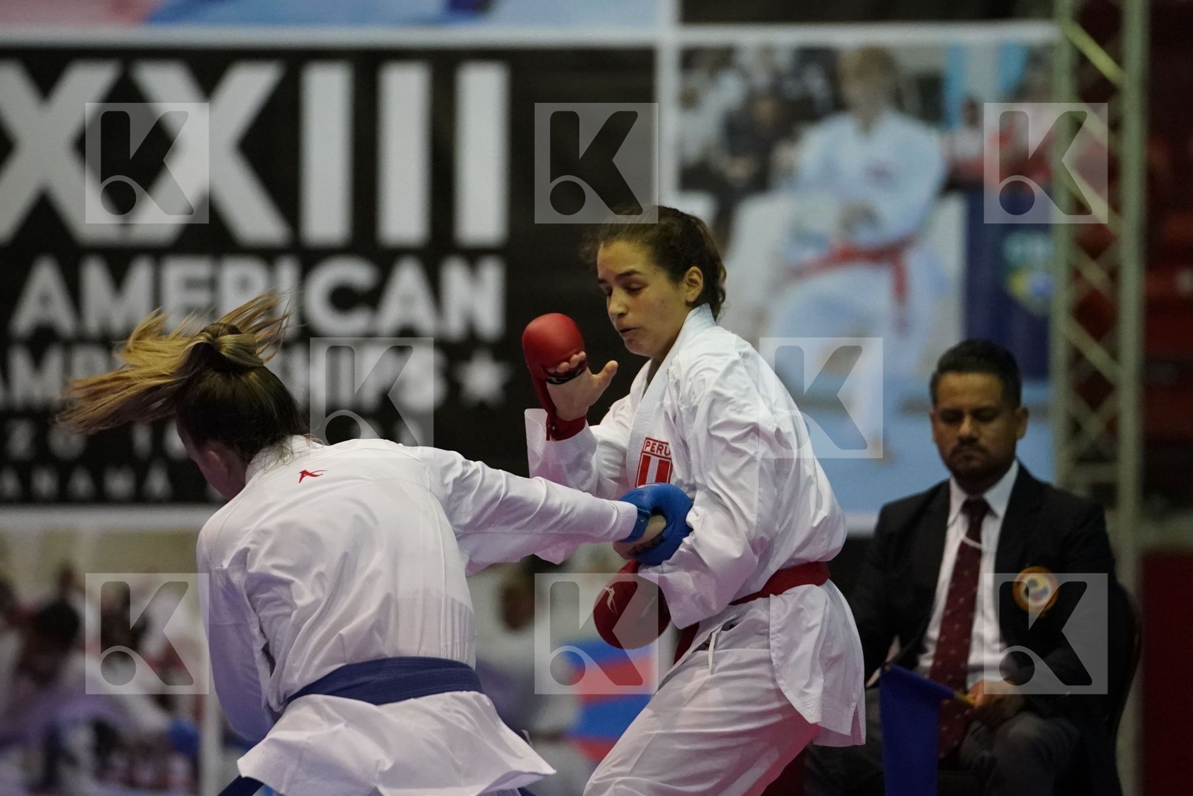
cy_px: 398
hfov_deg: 7.1
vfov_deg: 4.7
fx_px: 9676
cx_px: 596
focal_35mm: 292
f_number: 2.8
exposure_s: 1/800
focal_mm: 195
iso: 6400
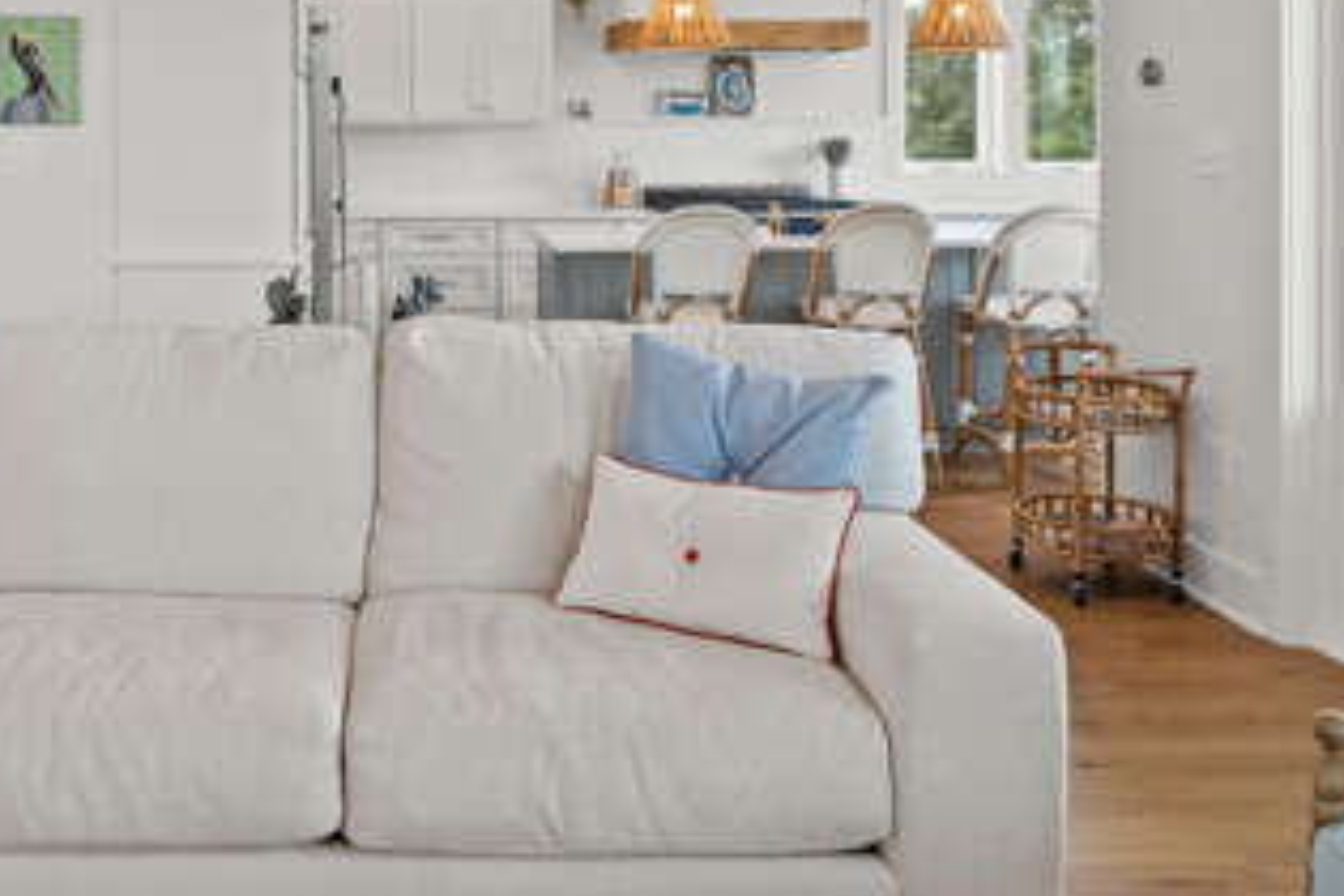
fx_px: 1456
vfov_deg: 33.0
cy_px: 145
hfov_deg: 48.5
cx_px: 427
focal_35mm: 39
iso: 640
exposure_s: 1/25
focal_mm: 16
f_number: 6.3
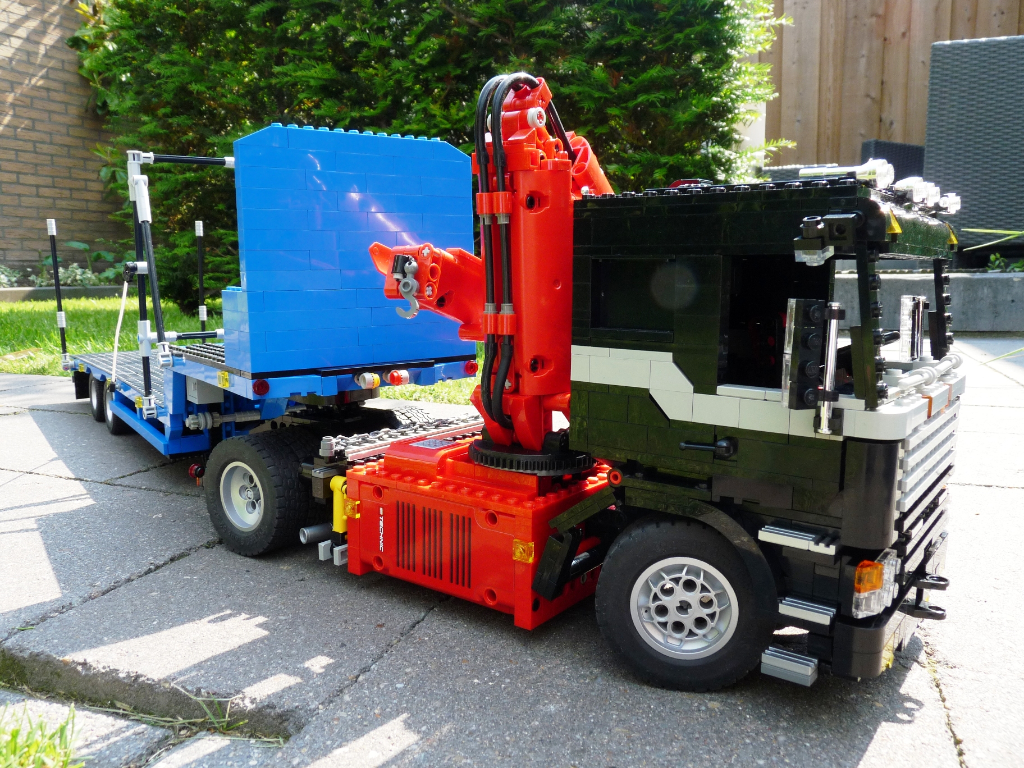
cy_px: 384
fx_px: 799
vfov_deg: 51.4
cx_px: 512
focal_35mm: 27
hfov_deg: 65.3
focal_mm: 4.8
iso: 100
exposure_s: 1/200
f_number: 4
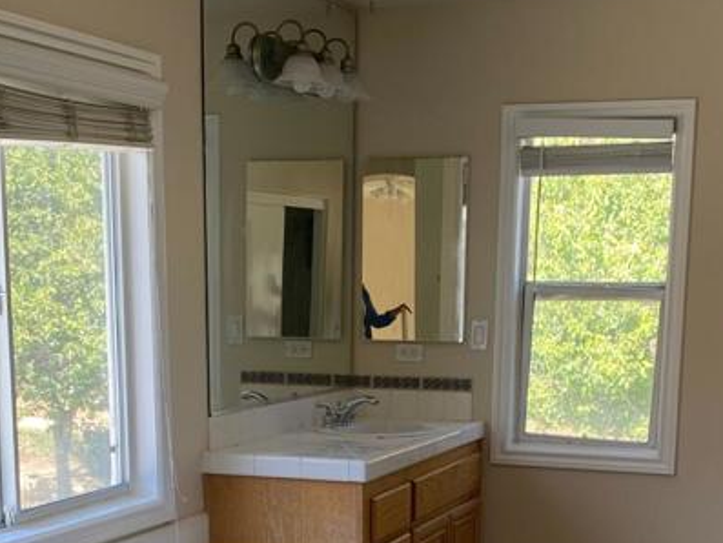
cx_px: 370
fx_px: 1400
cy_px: 563
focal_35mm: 67
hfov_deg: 29.0
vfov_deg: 21.1
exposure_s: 1/121
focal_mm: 4.25
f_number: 1.8
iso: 50
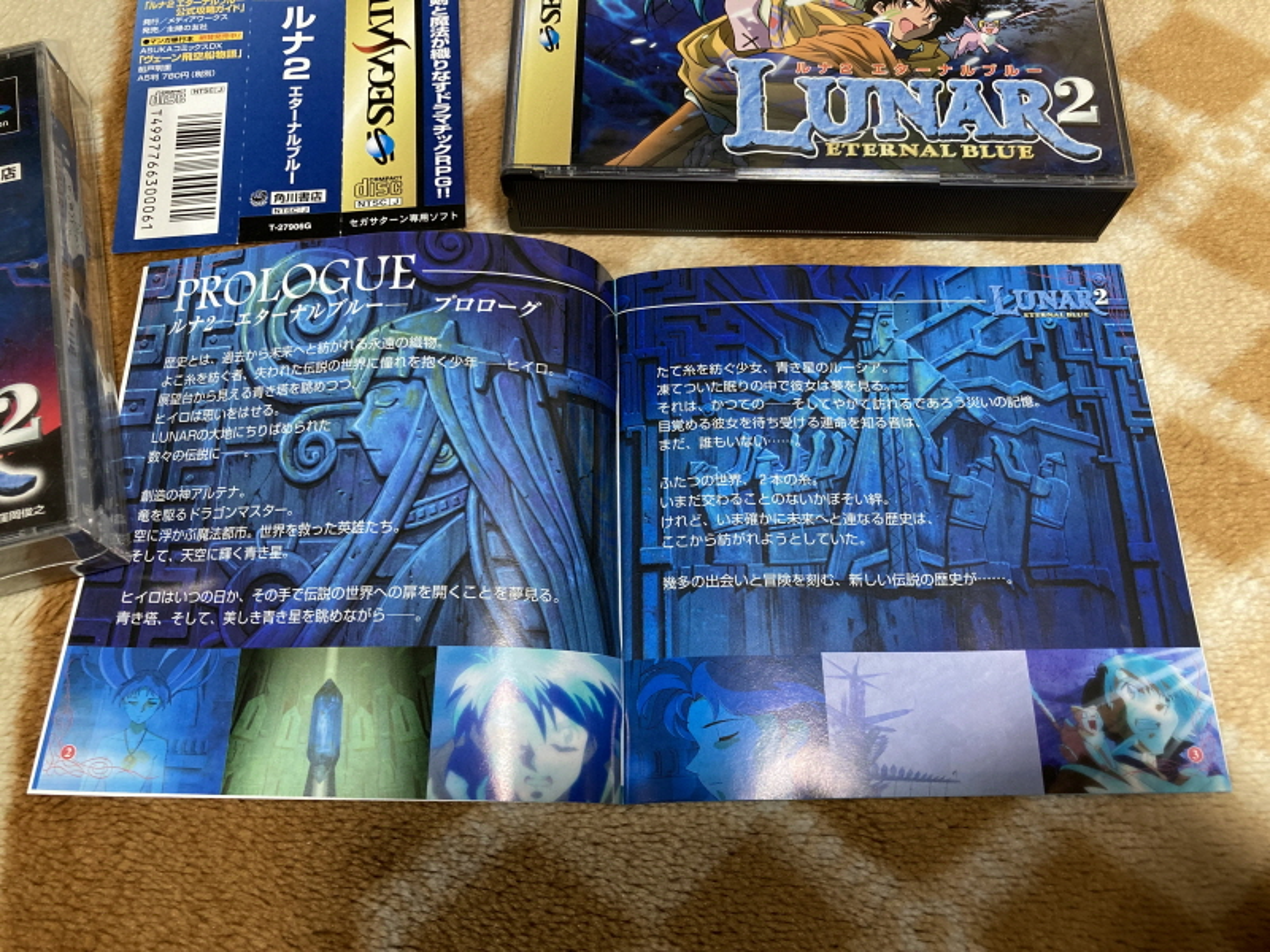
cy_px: 476
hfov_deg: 63.4
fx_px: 1027
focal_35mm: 28
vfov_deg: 49.7
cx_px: 635
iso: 125
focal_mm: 3.99
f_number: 1.8
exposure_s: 1/50
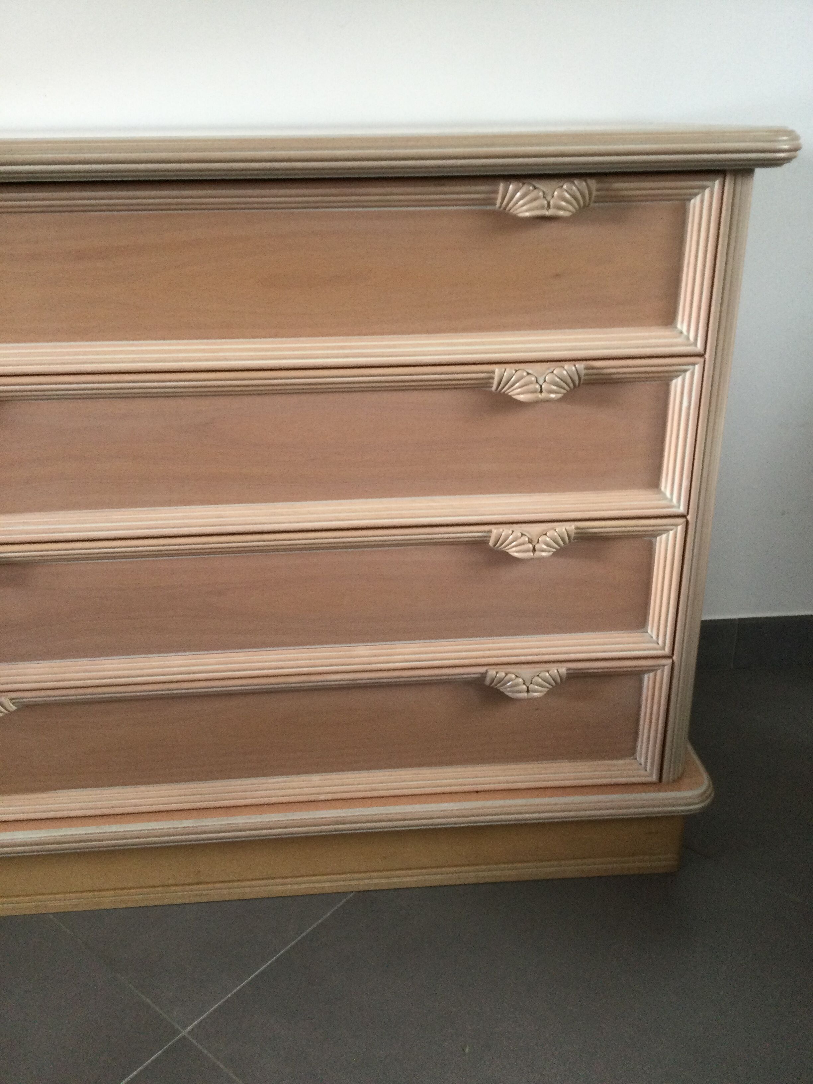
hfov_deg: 45.4
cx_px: 406
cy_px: 542
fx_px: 971
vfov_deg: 58.4
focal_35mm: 31
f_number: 2.4
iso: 100
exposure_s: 1/33
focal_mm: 3.3
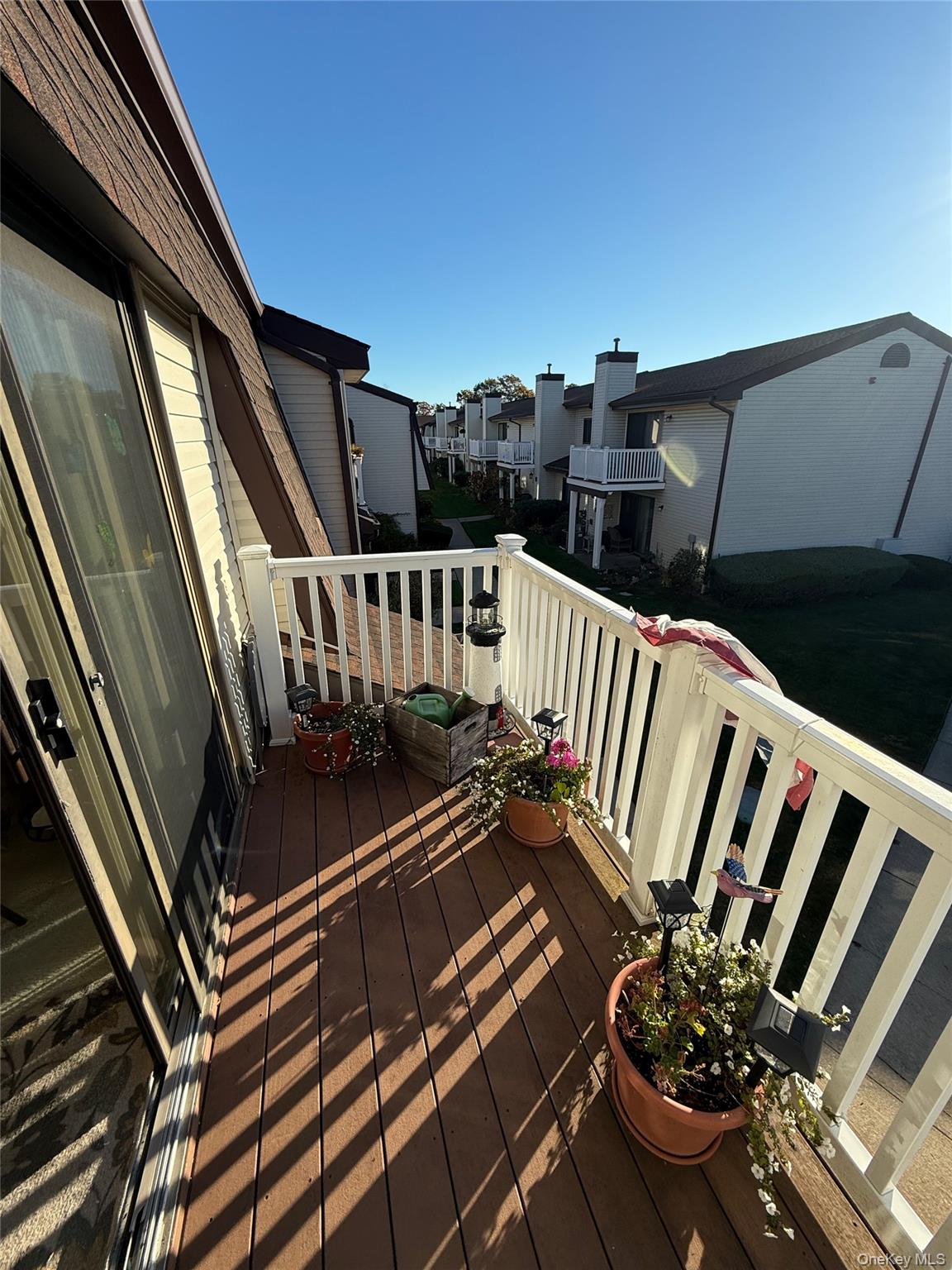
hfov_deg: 85.7
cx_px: 476
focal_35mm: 14
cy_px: 635
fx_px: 513
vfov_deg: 102.1
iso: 50
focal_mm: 2.22
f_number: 2.2
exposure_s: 1/1167
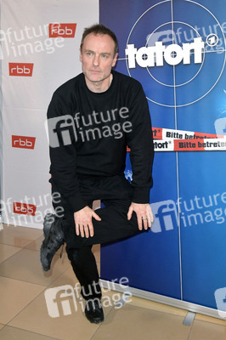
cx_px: 113
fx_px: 340
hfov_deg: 36.8
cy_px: 170
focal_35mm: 36
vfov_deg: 53.2
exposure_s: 1/200
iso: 2500
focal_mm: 36
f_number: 6.3
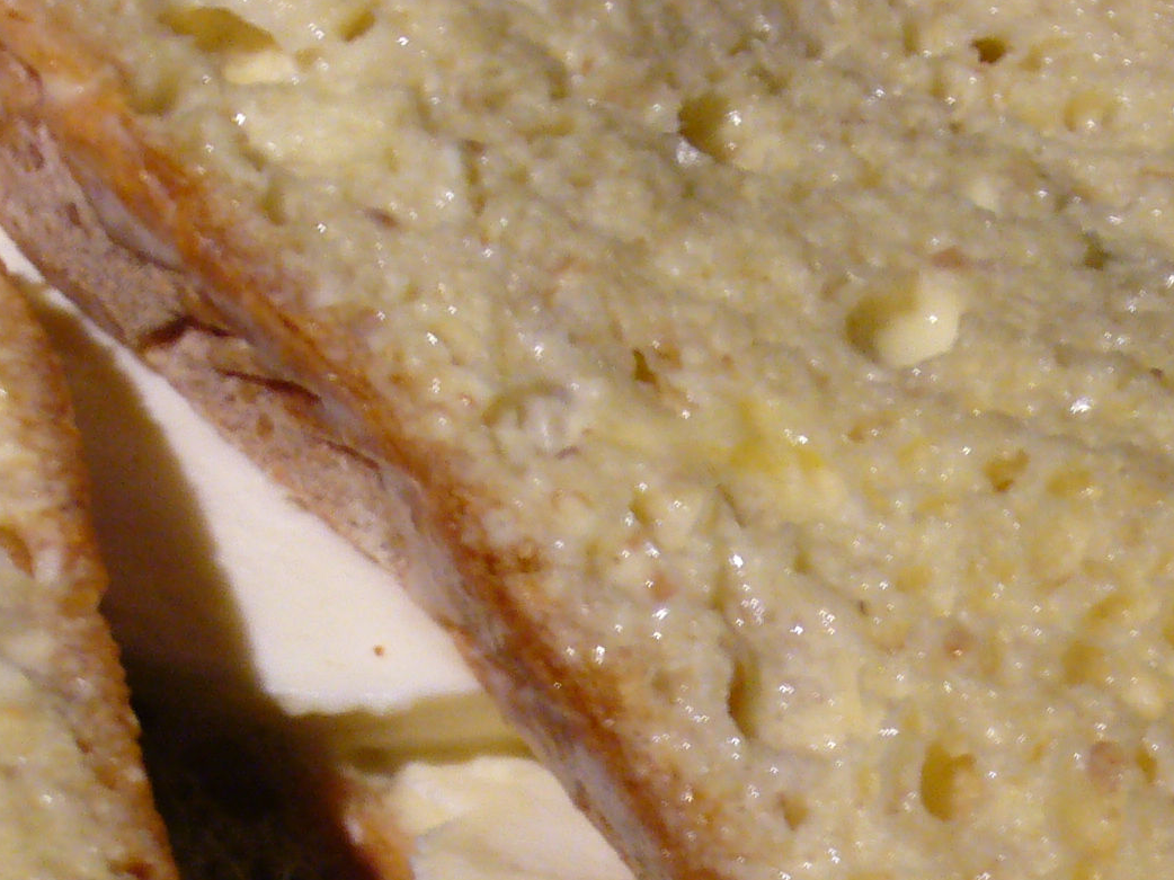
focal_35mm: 200
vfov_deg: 7.4
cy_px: 1122
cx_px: 697
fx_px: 6781
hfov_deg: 9.9
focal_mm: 12.2
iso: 160
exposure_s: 1/15
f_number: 4.1
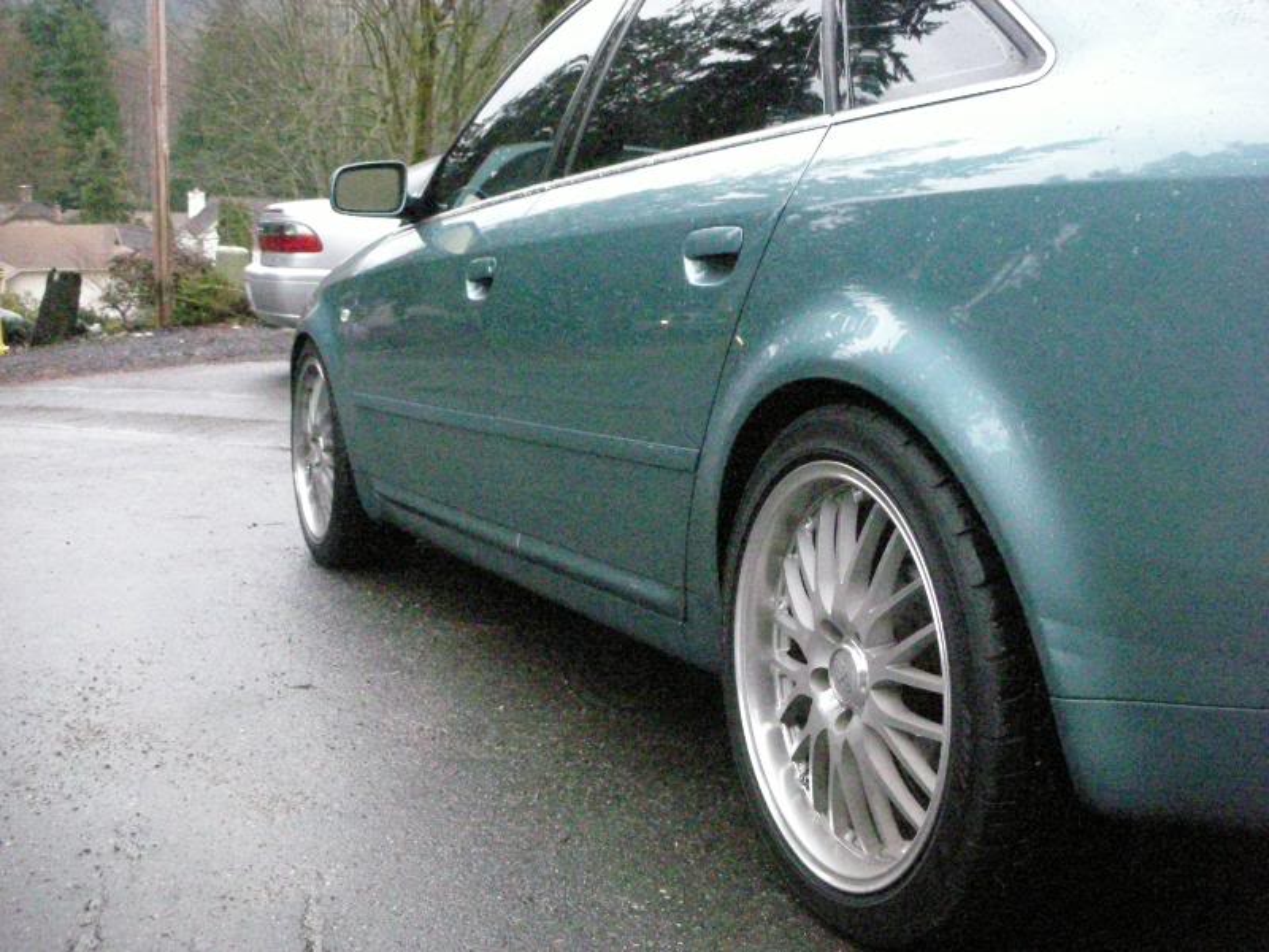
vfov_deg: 31.5
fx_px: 1686
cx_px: 634
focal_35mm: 46
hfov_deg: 41.2
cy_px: 476
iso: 1520
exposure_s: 1/130
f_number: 3.2
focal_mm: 7.7
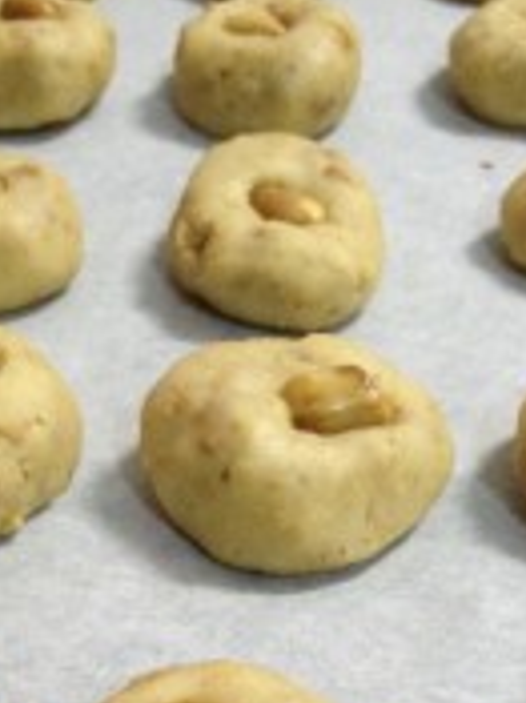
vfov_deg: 23.6
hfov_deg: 18.4
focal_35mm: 80
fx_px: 1623
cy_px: 659
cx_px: 181
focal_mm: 4.28
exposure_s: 1/20
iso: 320
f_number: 2.4
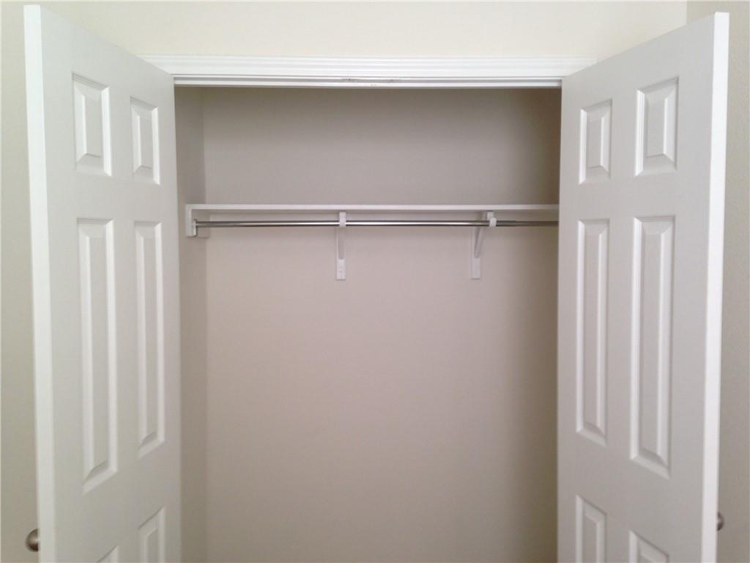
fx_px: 715
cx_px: 375
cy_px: 282
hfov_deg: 55.4
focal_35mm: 33
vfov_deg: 42.9
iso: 50
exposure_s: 1/20
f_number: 2.4
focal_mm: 4.12
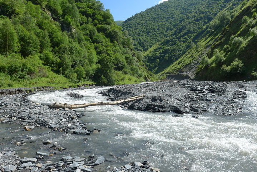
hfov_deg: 73.7
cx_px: 128
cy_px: 86
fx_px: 171
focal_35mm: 24
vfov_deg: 53.2
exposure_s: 1/1000
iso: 80
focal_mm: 4.7
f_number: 2.8
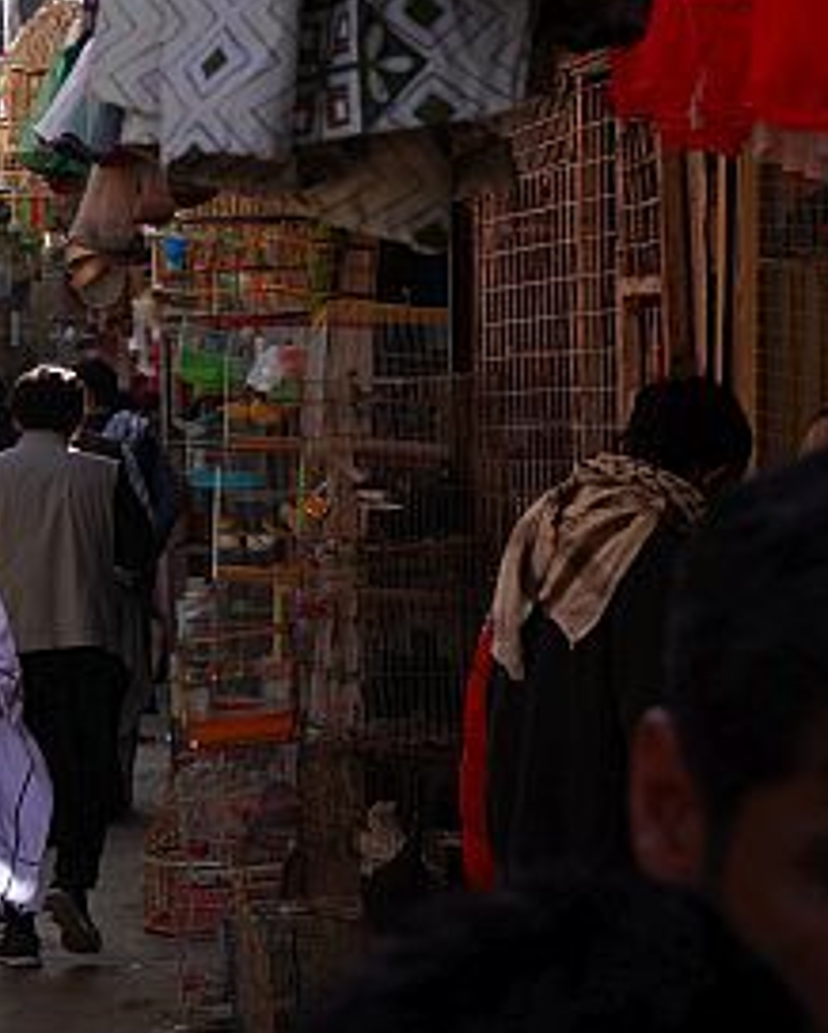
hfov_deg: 9.1
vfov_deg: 11.4
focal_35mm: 168
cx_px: -201
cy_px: 256
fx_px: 5140
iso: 800
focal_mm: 75
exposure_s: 1/320
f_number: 11
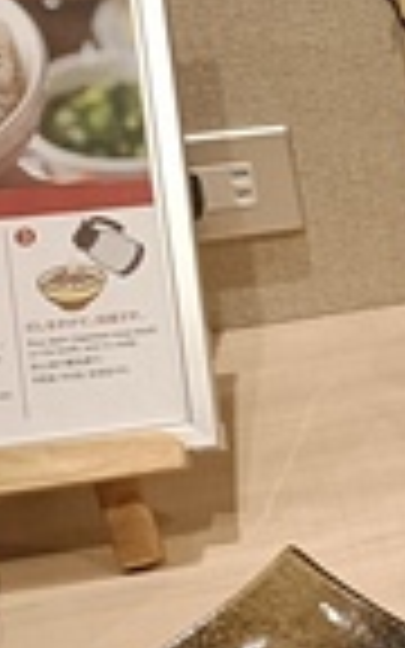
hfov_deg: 10.7
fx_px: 1731
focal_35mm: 98
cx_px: 1073
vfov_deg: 21.2
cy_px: 369
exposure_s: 1/50
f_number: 1.7
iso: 1250
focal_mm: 4.7
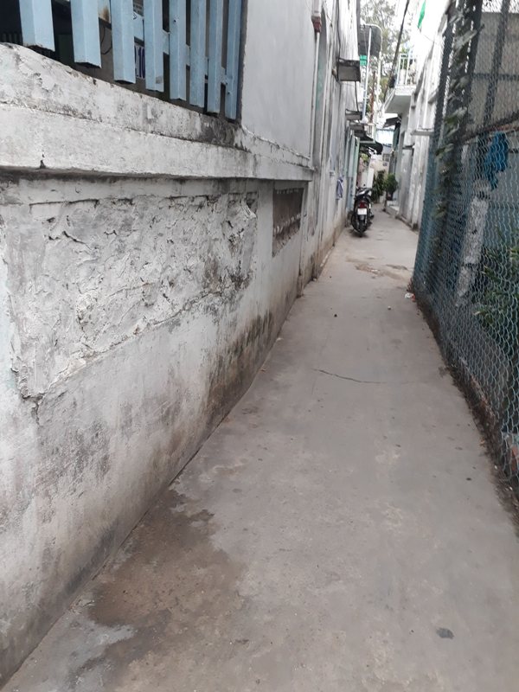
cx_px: 260
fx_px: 540
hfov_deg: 51.4
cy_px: 346
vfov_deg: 65.3
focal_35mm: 27
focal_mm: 3.6
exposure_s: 1/33
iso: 80
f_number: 1.9
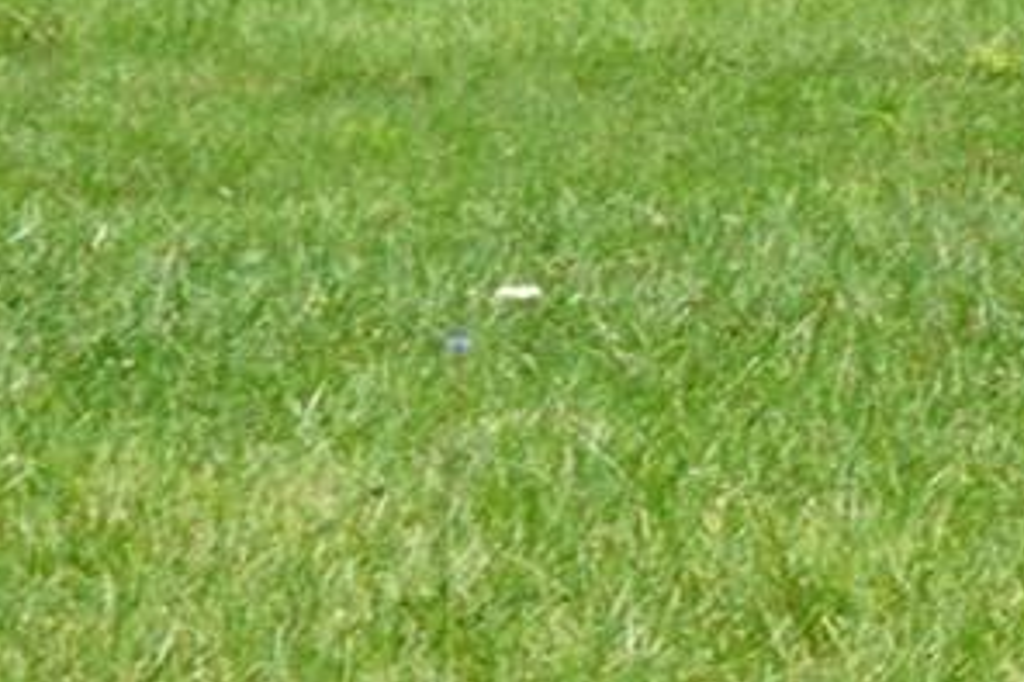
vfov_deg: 5.7
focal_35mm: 238
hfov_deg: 8.0
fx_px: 6779
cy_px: 556
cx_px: 2460
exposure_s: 1/100
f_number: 10
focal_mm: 23
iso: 100
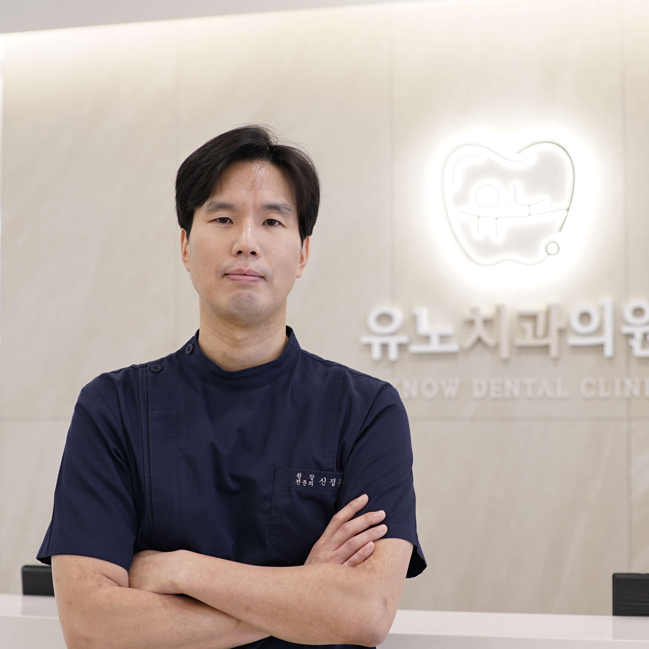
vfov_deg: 26.9
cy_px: 324
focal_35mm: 64
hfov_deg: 26.9
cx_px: 353
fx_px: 1358
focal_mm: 50
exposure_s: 1/80
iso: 250
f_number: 3.2
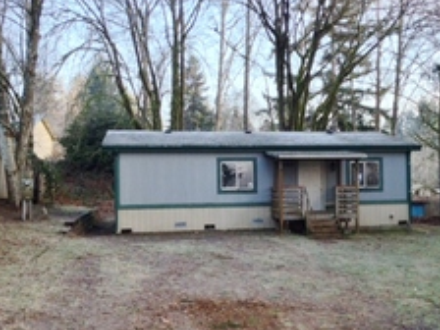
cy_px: 189
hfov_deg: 37.3
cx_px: 275
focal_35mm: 51
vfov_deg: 28.5
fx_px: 648
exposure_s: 1/120
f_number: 2.4
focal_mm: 4.13
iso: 64
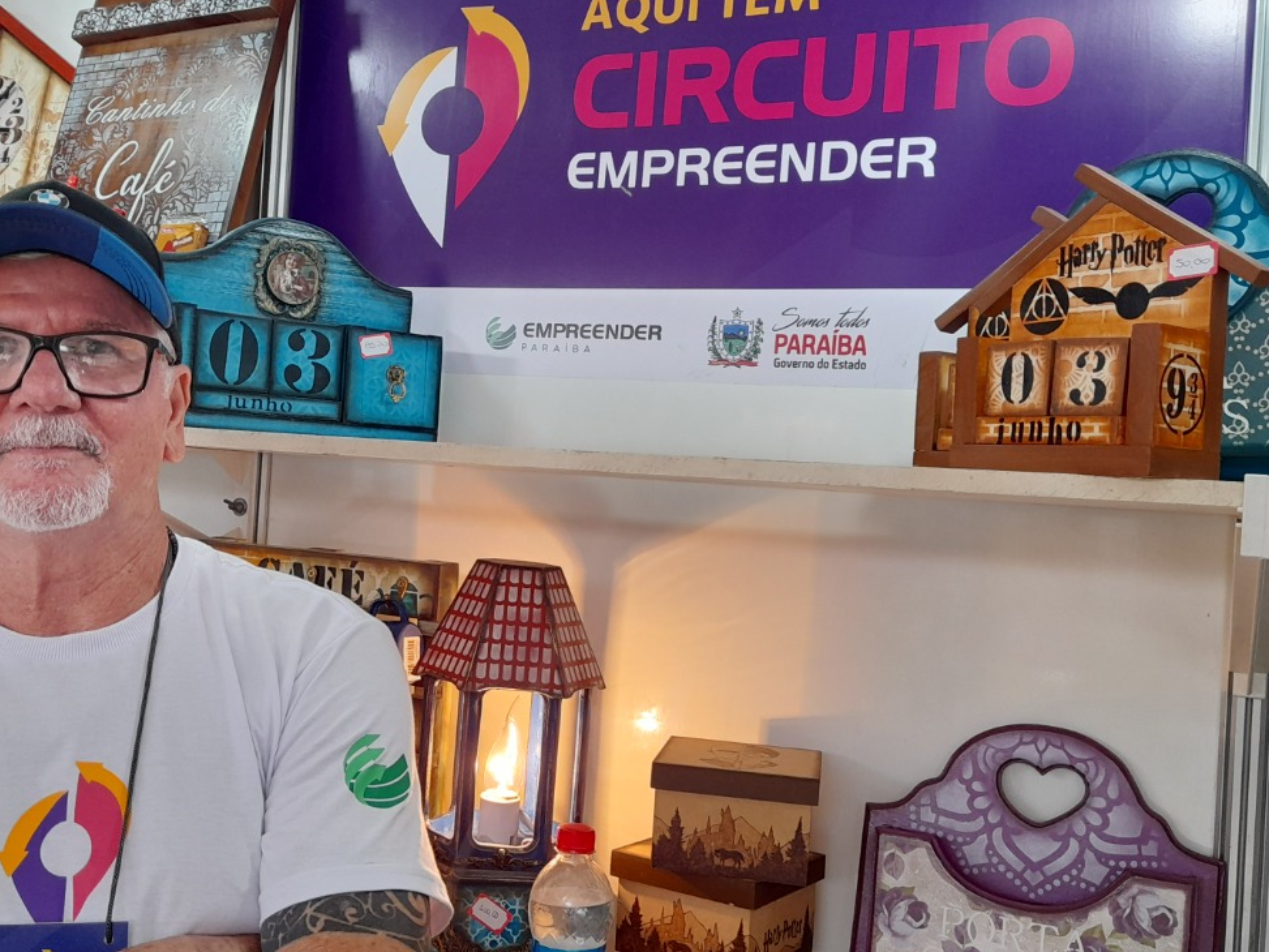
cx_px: 565
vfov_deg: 38.7
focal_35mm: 37
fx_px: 1357
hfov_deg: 50.0
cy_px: 488
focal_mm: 4.6
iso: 100
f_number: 2
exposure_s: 1/60
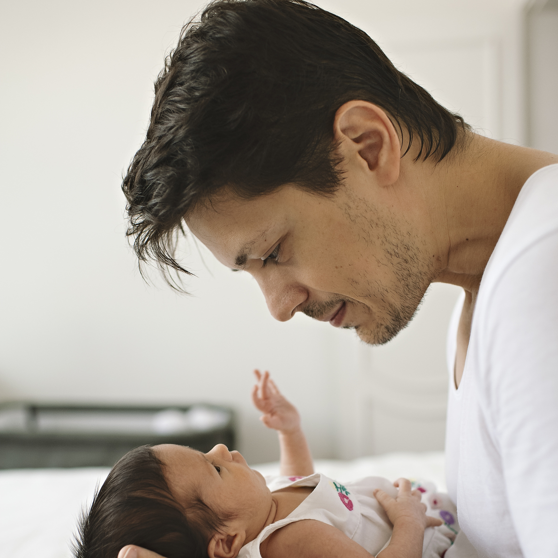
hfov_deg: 37.6
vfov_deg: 36.8
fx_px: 821
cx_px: 277
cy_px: 404
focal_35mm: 45
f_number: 2.5
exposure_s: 1/250
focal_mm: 35
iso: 400
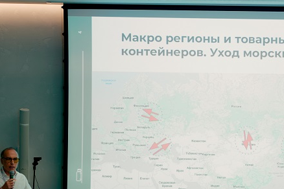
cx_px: 187
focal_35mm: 216
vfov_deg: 6.3
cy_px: 163
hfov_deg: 9.5
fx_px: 1704
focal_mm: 105
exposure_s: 1/160
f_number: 1.4
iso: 200
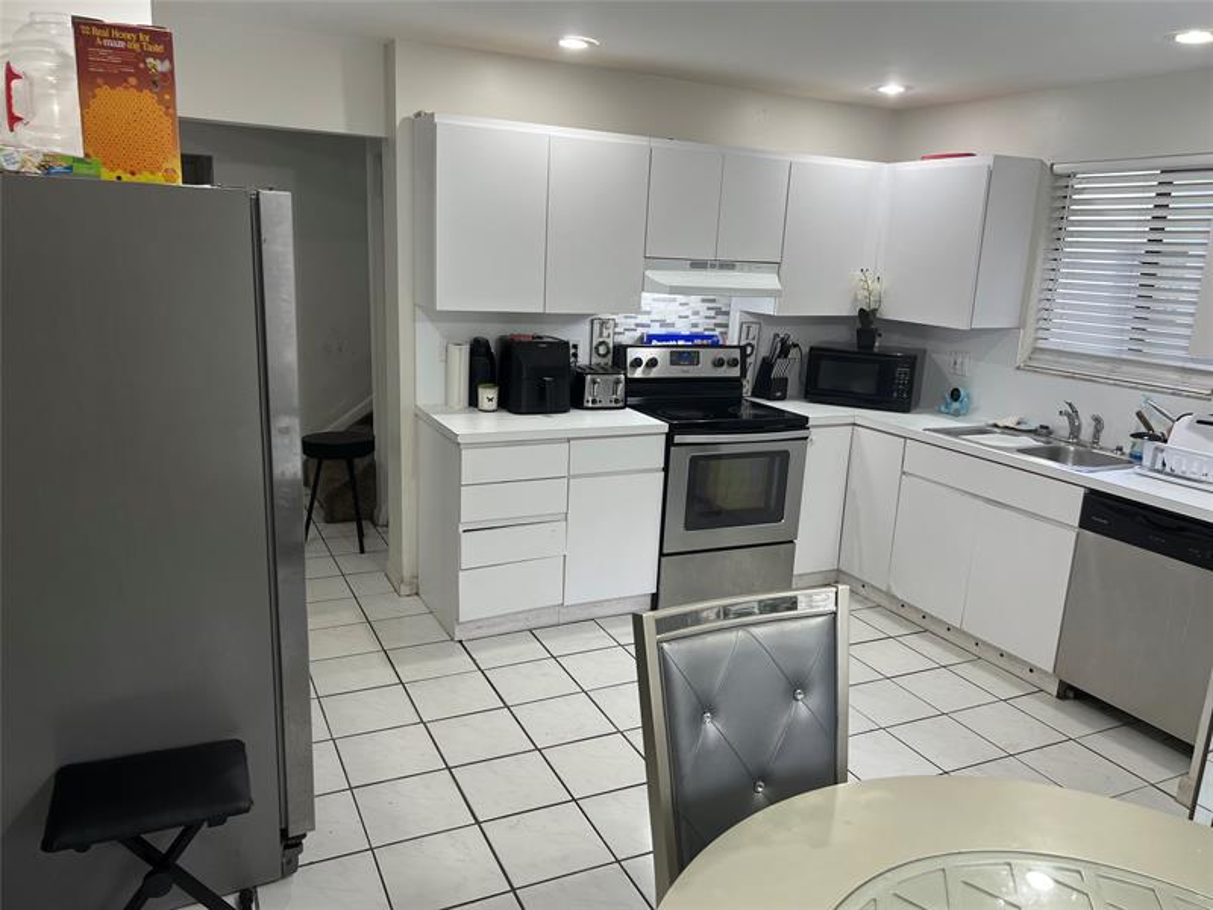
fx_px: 911
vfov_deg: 53.1
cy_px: 455
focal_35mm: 26
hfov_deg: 67.3
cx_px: 606
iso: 64
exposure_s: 1/120
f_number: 1.5
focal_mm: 5.7
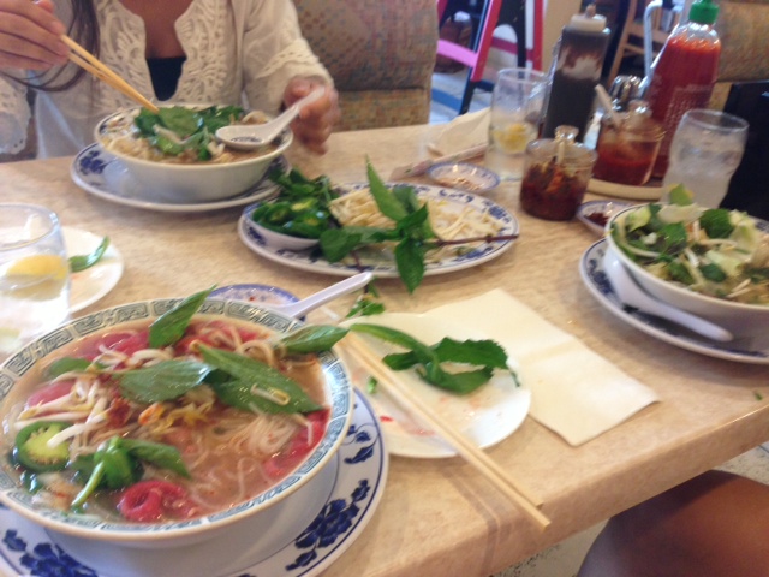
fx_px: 733
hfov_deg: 55.4
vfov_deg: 42.9
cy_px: 288
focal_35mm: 33
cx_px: 384
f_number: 2.4
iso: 160
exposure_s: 1/20
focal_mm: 4.13
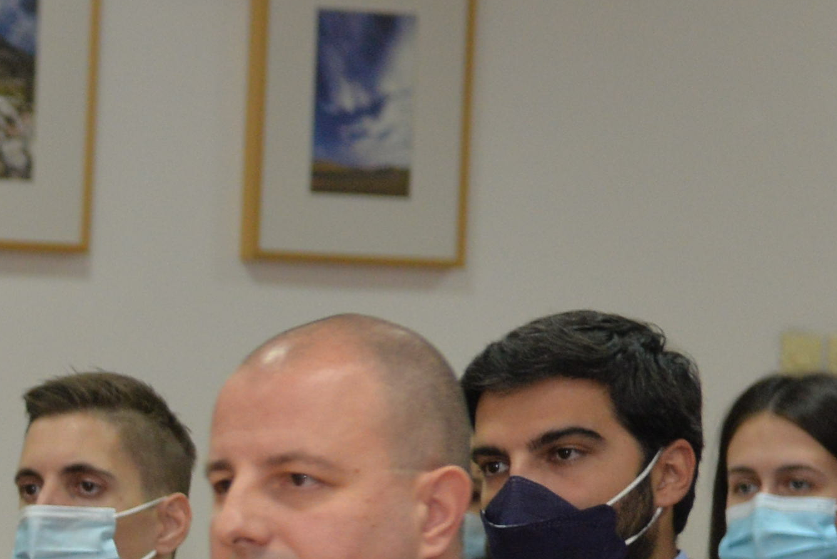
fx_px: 7325
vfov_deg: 4.3
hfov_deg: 6.4
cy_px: 828
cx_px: -619
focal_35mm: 315
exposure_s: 1/100
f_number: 4
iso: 1000
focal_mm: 70
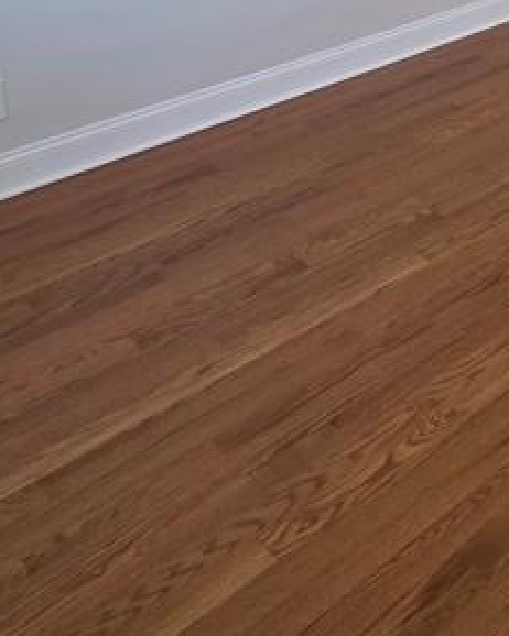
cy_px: -200
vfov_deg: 31.3
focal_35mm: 45
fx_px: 848
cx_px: 837
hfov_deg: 23.5
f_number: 1.9
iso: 200
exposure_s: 1/120
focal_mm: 2.2
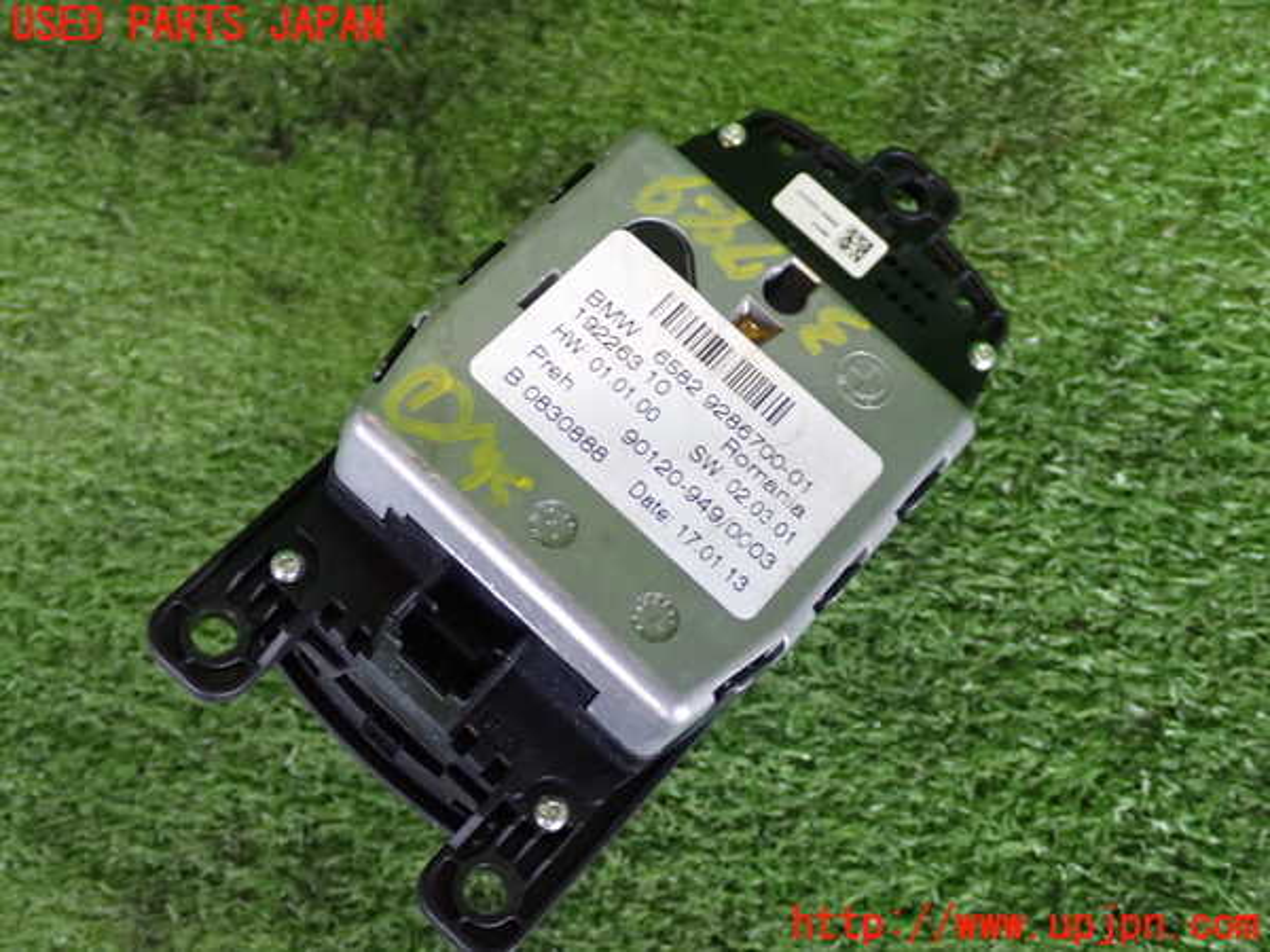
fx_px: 1724
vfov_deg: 30.9
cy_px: 476
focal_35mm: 47
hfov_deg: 40.4
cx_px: 635
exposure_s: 1/30
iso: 800
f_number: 3.1
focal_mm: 8.4
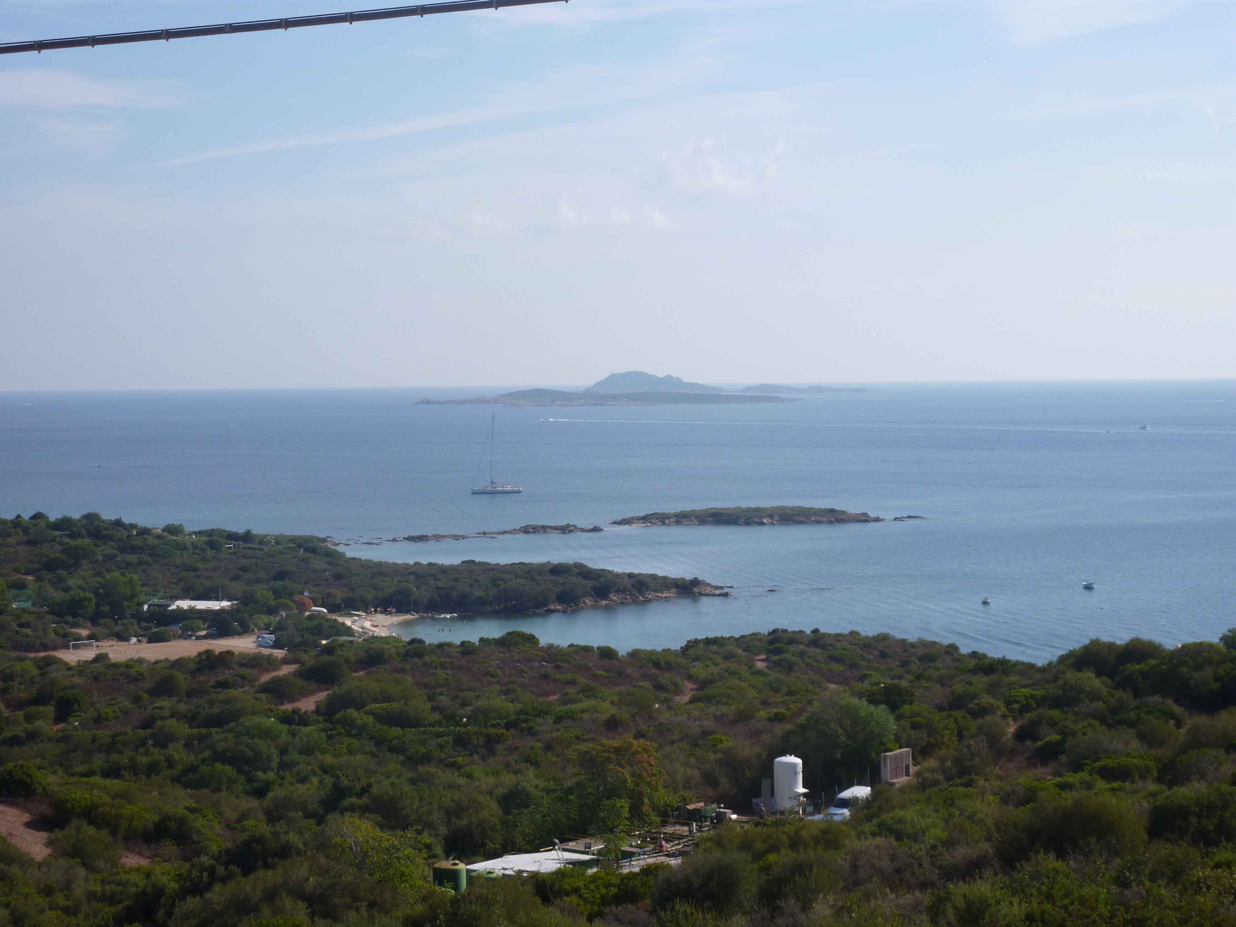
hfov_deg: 27.0
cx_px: 618
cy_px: 464
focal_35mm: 72
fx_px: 2571
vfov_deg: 20.4
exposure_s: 1/500
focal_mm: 11.9
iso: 80
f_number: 5.6
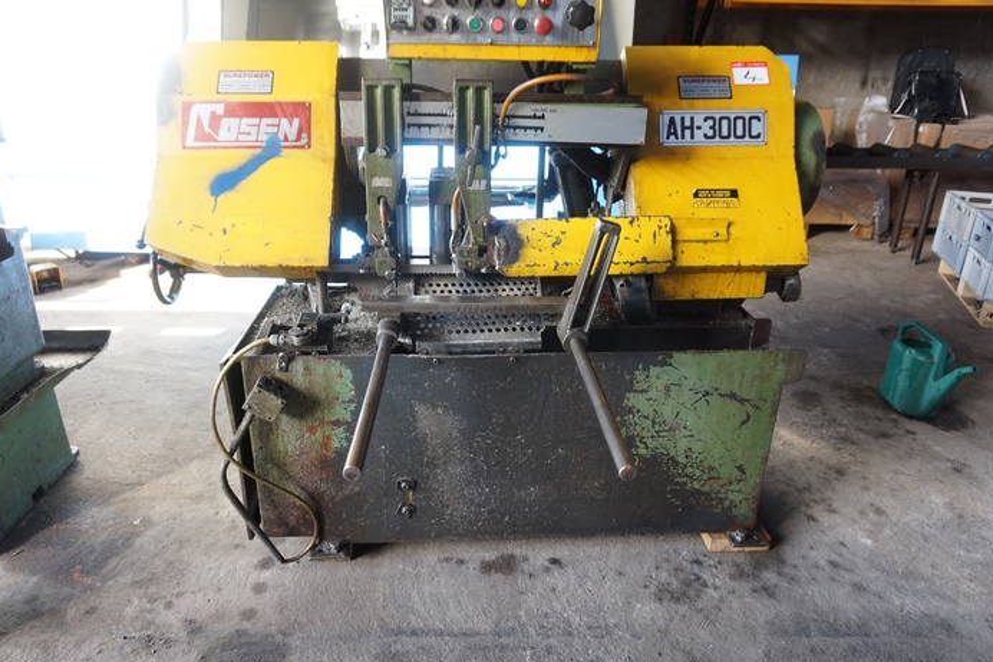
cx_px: 483
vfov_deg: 51.3
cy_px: 322
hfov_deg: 71.5
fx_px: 689
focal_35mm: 25
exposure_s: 1/60
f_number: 4
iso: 250
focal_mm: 16
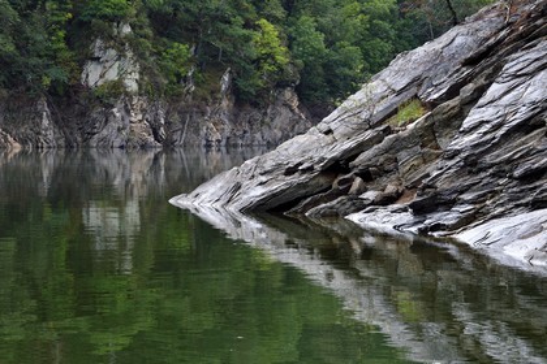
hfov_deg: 18.6
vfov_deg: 12.5
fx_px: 1671
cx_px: 274
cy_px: 182
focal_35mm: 110
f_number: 11
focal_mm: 110
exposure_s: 1/250
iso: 800
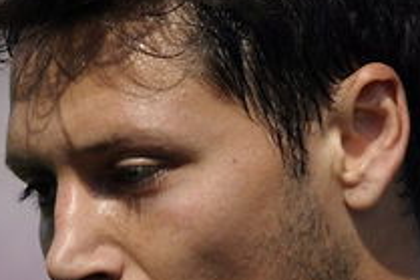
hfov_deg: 0.9
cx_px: 193
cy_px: 230
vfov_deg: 0.6
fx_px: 26742
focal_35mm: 2294
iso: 250
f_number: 6.3
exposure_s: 1/800
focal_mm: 800
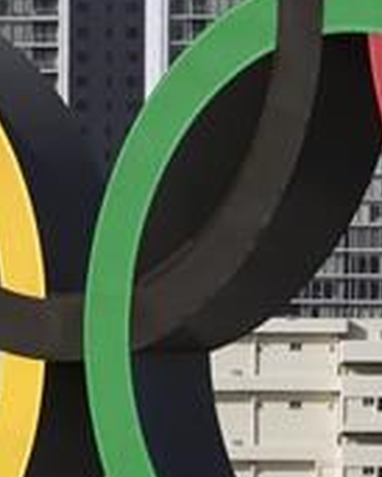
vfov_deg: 2.1
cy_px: 208
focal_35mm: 912
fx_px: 12877
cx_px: 184
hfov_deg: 1.7
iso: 200
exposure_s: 1/1000
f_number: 9
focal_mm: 256
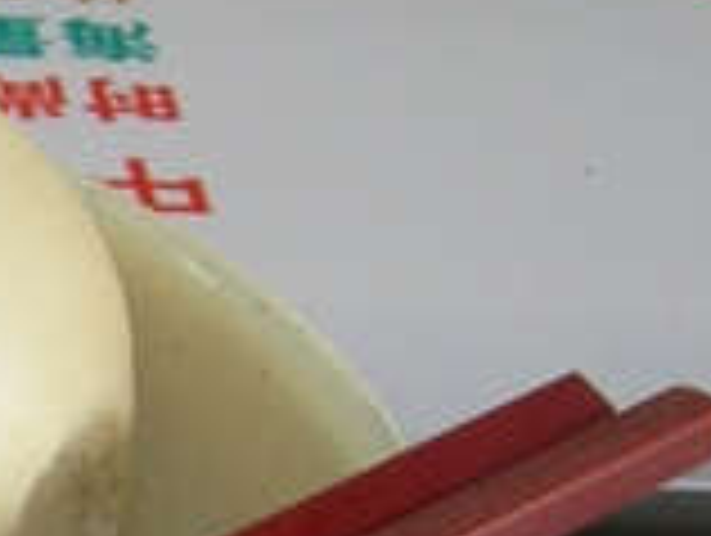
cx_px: -747
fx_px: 3950
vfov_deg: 7.5
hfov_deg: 9.6
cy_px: 964
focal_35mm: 192
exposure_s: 1/7.6
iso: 50
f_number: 2.8
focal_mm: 7.8
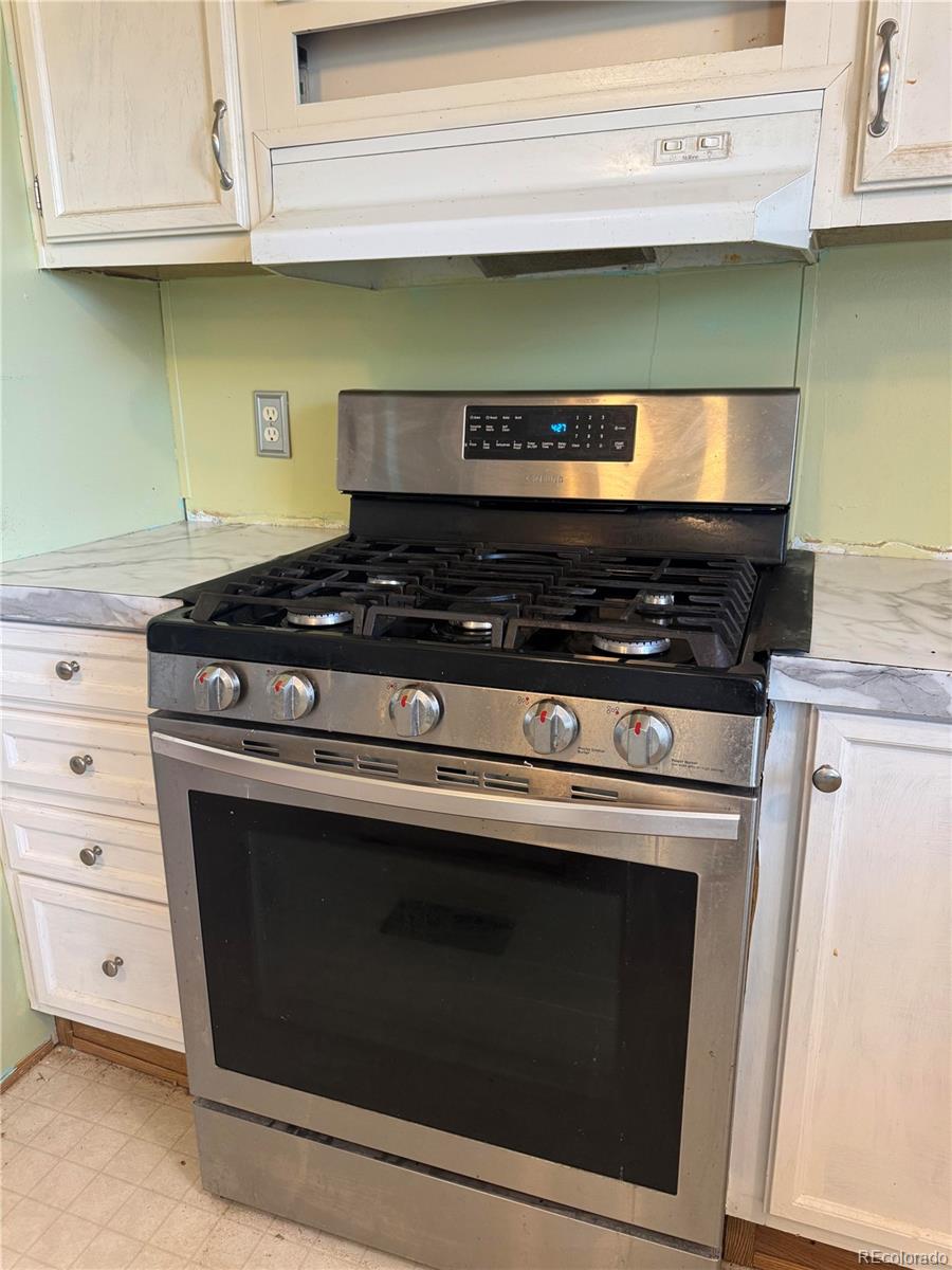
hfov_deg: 56.8
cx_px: 476
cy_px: 635
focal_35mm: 24
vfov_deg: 71.6
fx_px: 880
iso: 250
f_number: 1.78
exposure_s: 1/60
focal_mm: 6.76
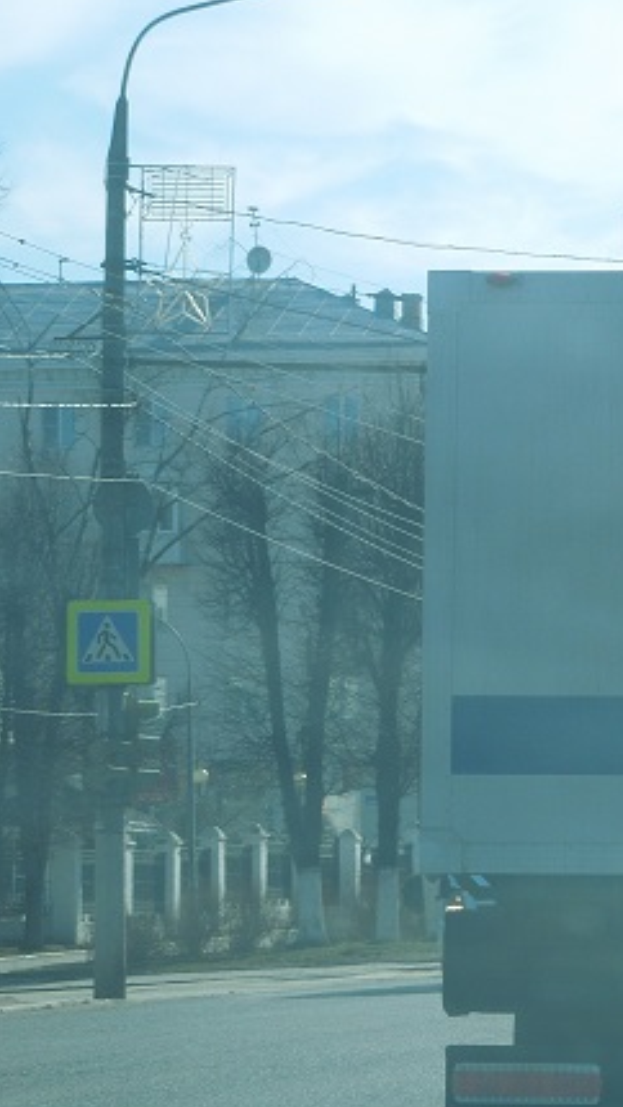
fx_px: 5460
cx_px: 883
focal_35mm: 186
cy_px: 640
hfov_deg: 6.5
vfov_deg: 11.6
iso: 100
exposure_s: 1/500
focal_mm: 19.1
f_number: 4.7
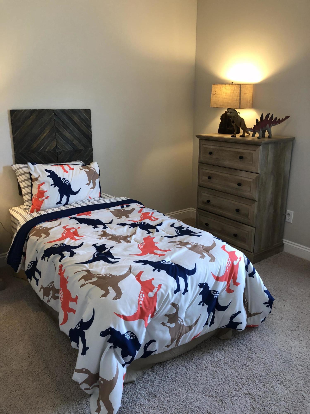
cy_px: 207
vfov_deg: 63.4
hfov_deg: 49.7
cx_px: 155
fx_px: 334
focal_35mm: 28
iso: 40
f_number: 1.8
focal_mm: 4
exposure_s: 1/17
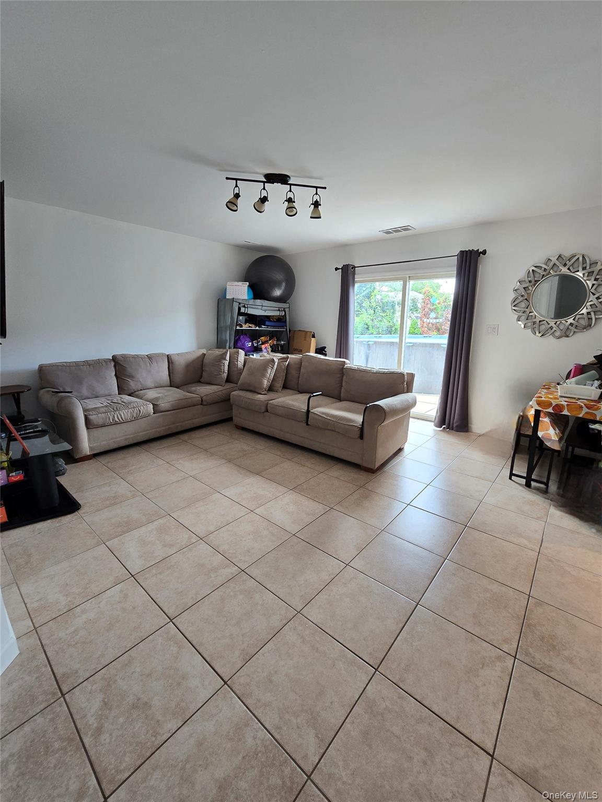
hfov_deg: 89.9
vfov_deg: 106.2
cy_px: 401
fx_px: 301
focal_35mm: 13
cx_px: 301
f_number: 2.2
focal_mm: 2.2
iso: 80
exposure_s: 1/60.2
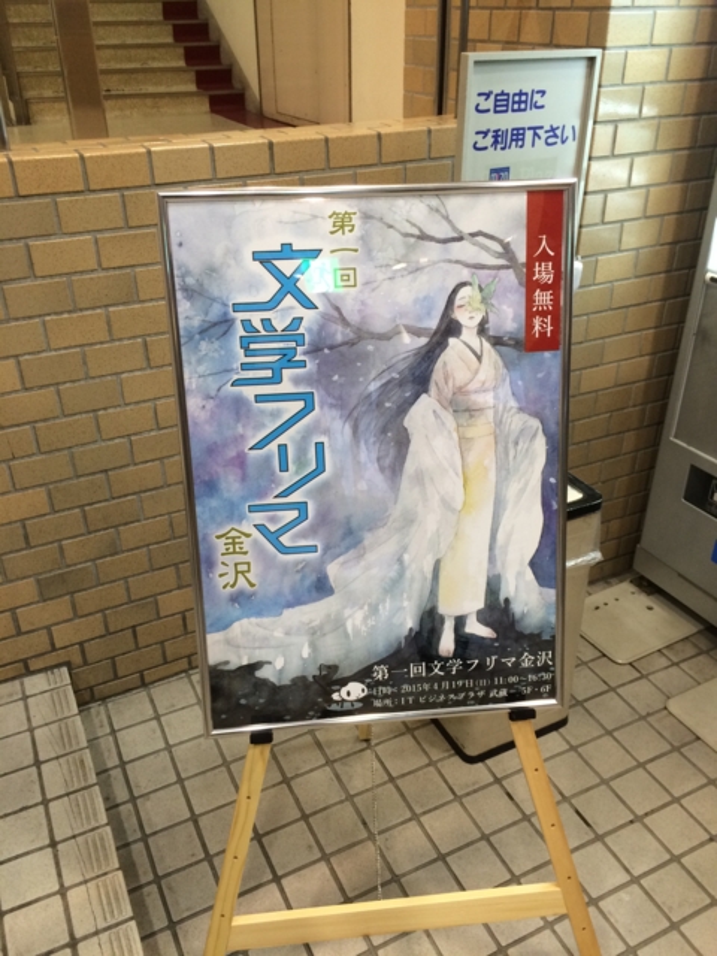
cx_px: 358
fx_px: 801
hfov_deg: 48.2
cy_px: 478
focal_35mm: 29
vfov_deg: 61.7
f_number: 2.2
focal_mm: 4.15
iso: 100
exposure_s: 1/30
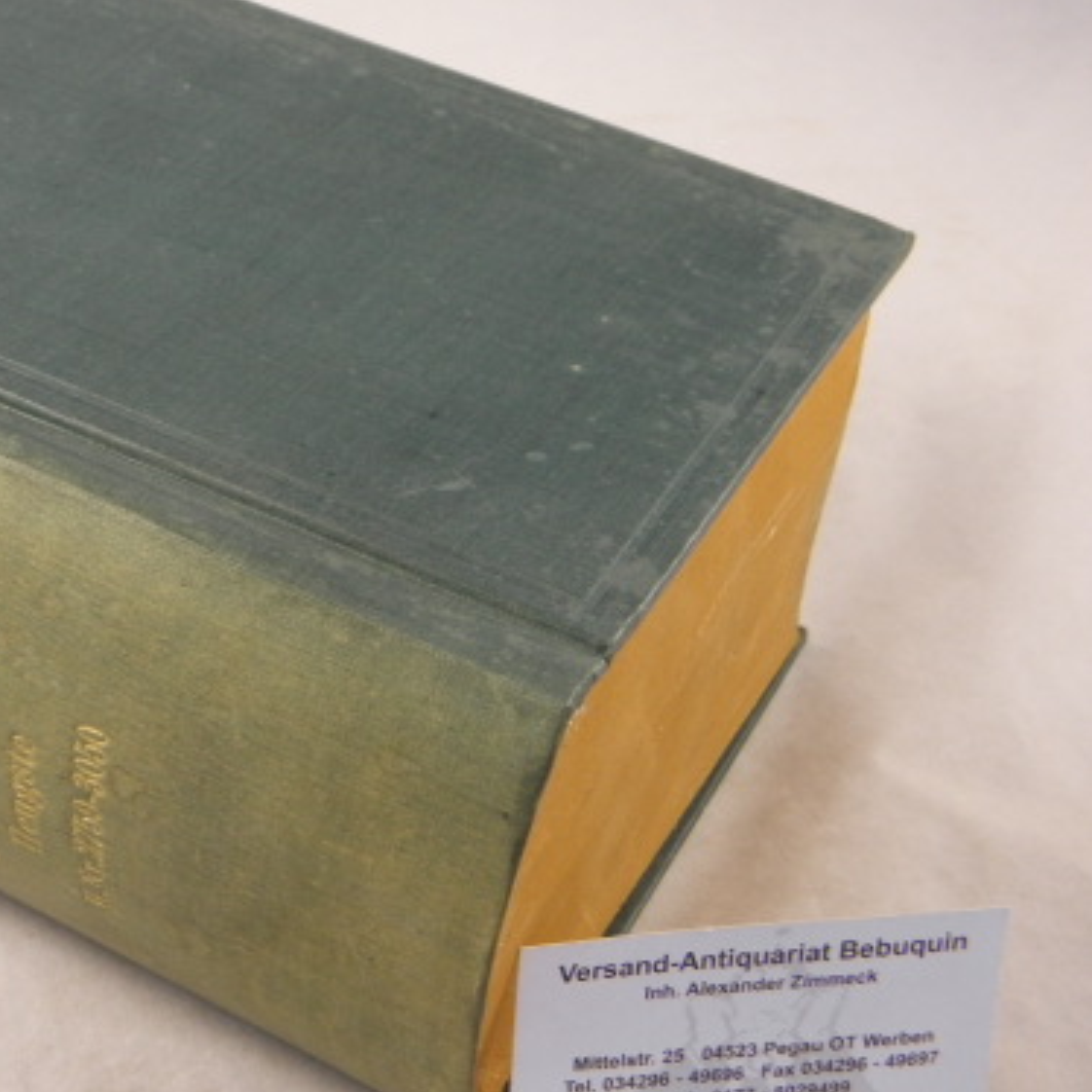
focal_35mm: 62
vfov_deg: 27.7
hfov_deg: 27.1
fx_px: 2213
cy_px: 558
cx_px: 196
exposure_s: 1/40
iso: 160
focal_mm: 7.5
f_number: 3.8
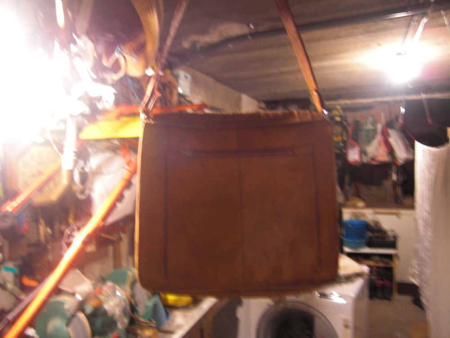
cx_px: 225
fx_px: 364
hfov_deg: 63.4
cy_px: 169
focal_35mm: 28
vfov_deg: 49.7
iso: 200
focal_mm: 4.9
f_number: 2.6
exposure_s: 1/4
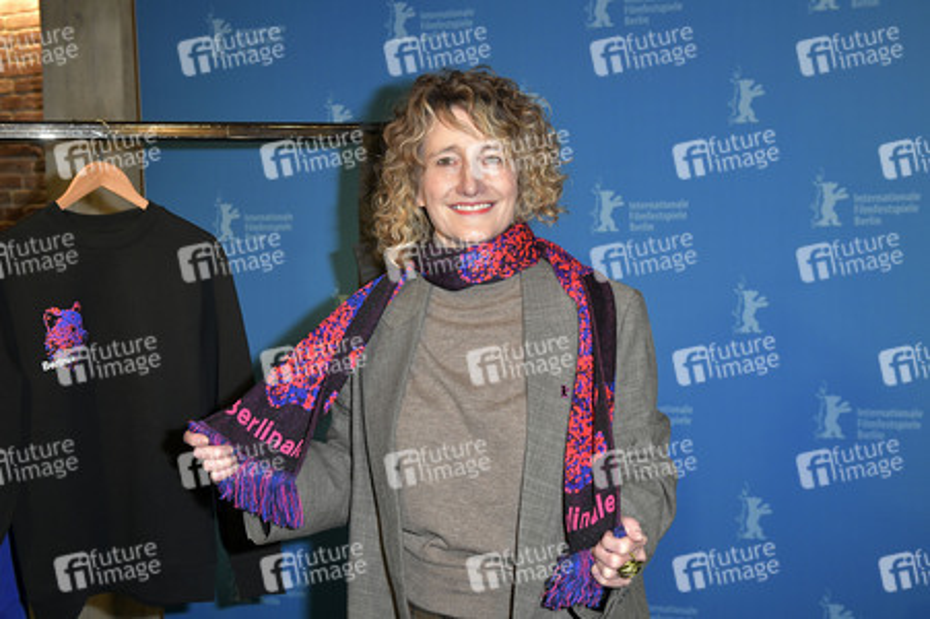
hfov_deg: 46.4
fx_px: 1084
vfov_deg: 31.8
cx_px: 465
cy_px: 310
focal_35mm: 42
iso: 2500
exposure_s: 1/250
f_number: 5.6
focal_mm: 42
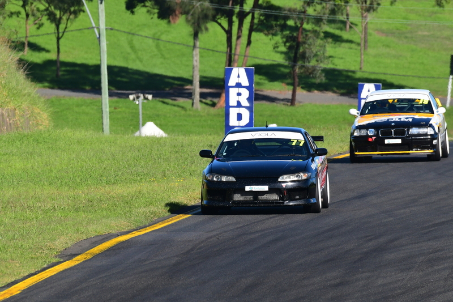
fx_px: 8491
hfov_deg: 3.1
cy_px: 151
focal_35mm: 675
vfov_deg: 2.0
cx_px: 226
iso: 500
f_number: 11
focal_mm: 450
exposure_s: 1/640
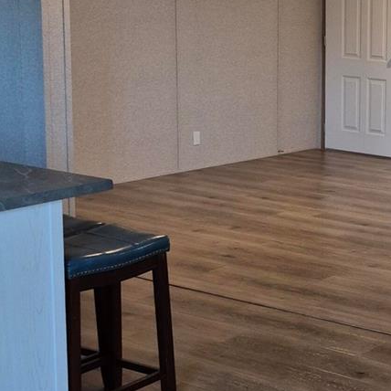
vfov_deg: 23.6
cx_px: 496
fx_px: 933
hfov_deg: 21.6
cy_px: 153
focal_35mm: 73
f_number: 1.8
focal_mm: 5.4
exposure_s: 1/120
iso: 200
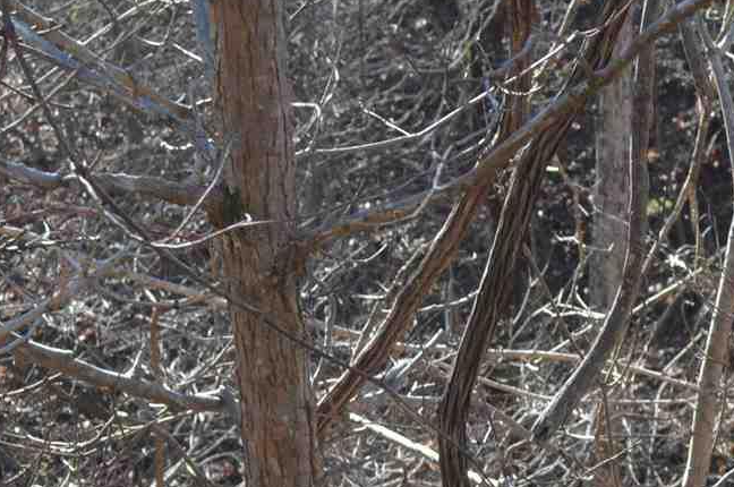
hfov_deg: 11.1
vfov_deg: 7.2
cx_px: 604
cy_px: 853
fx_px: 3766
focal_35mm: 185
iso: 140
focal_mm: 26
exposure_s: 1/125
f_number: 5.6
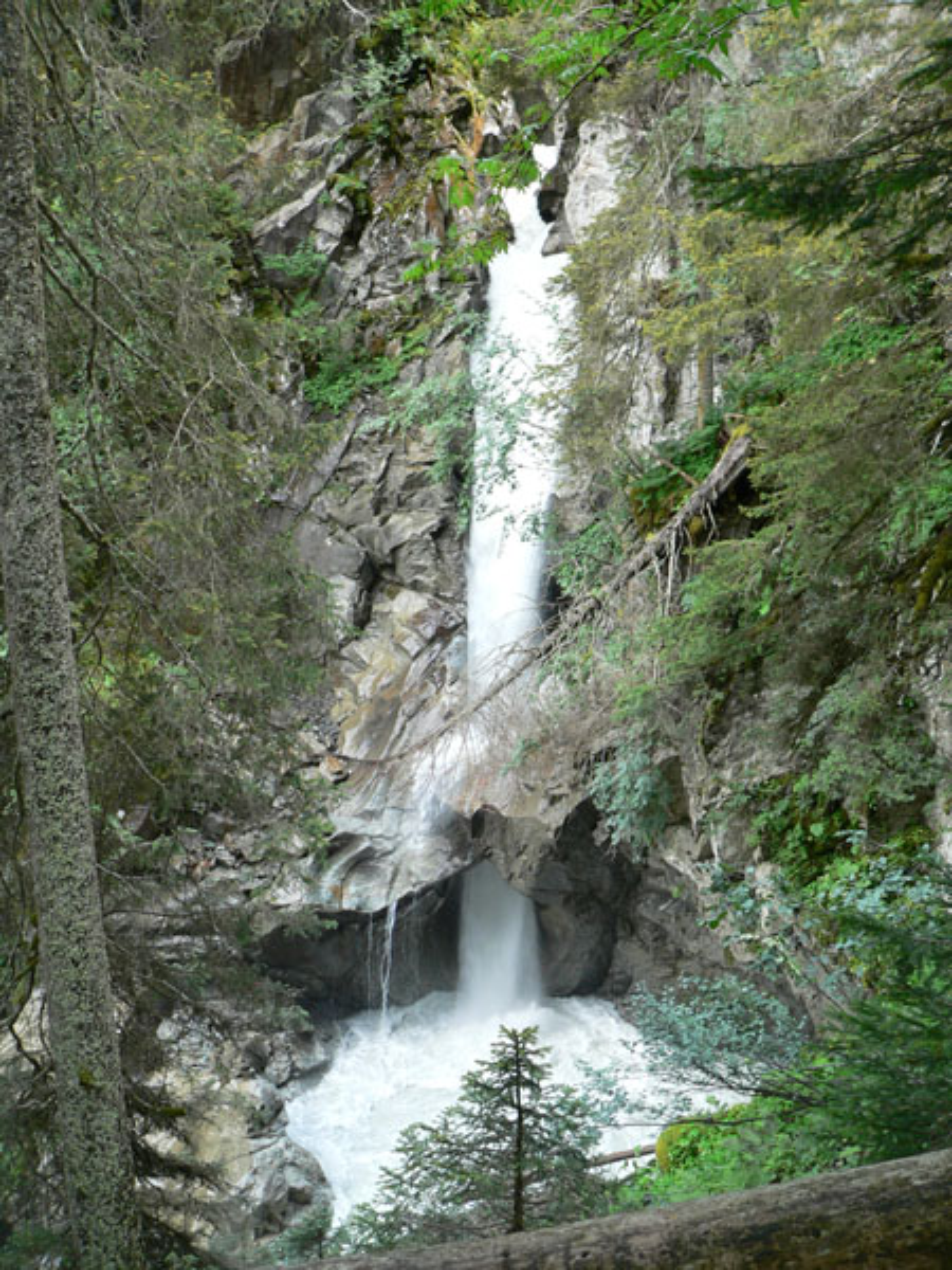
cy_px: 635
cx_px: 476
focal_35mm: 36
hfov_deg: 39.7
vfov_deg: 51.4
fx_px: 1320
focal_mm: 6
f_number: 2.8
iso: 100
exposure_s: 1/60
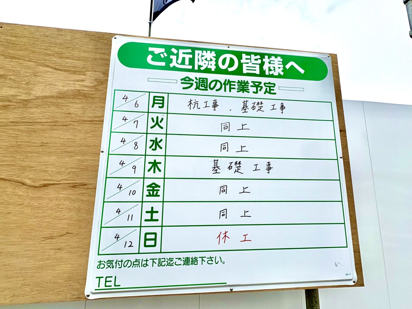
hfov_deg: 102.1
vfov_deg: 85.7
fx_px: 167
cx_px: 206
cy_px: 154
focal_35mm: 14
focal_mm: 2.22
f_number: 2.2
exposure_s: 1/840
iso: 50
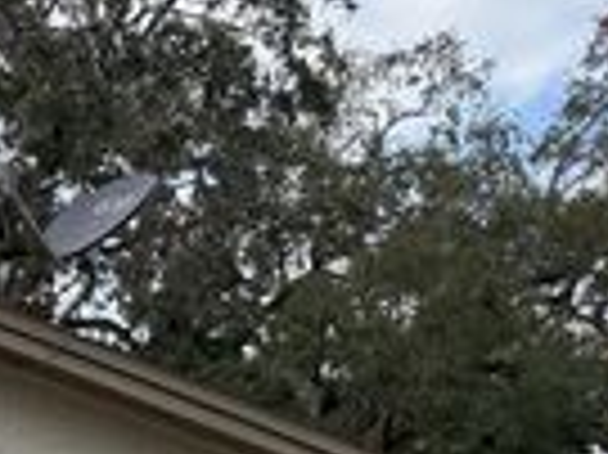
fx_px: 1562
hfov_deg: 18.2
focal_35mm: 89
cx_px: -437
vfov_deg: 15.4
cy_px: 659
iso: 100
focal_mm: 6.76
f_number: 1.78
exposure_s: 1/1464
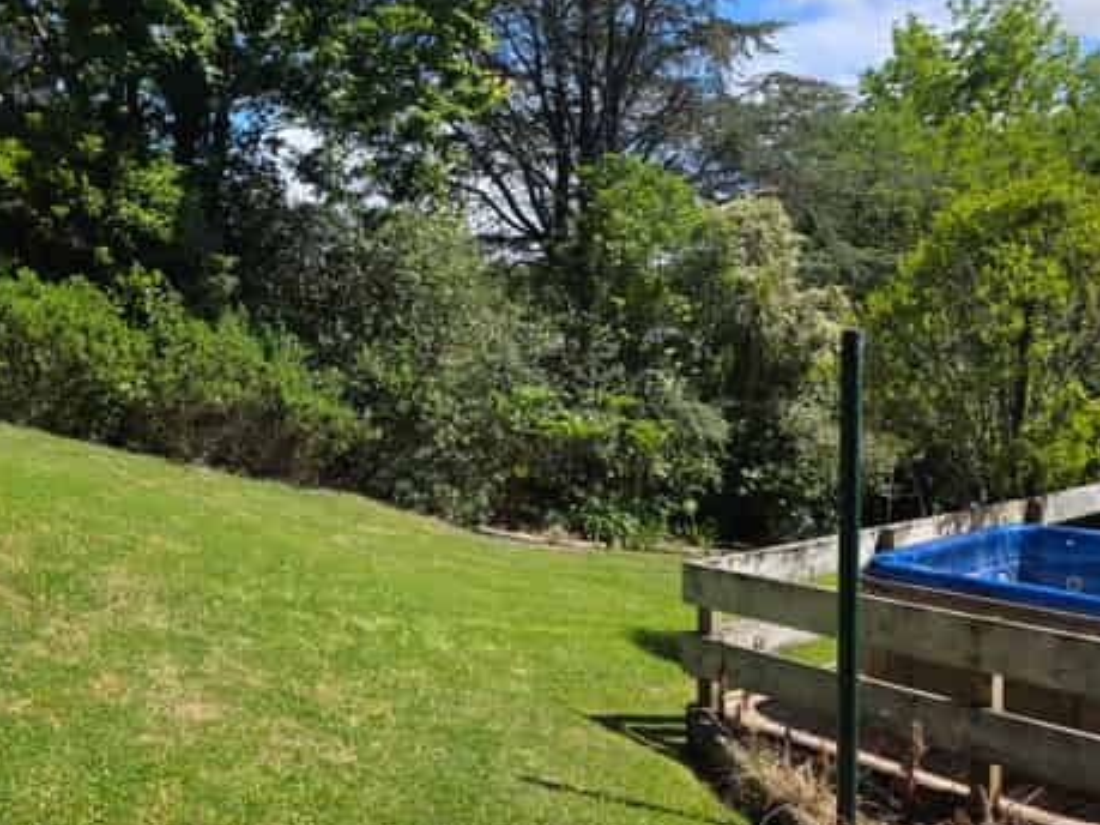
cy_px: 474
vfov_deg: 42.8
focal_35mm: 33
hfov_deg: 54.4
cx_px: 379
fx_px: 1048
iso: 80
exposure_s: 1/4766
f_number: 1.7
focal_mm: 6.3
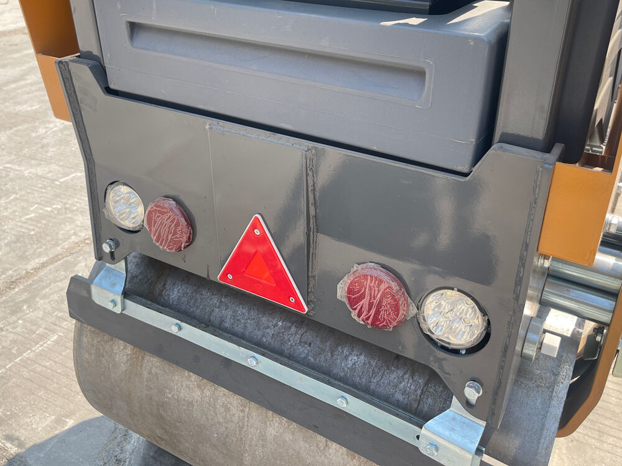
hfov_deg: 67.3
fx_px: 467
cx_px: 311
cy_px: 233
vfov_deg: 53.1
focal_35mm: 26
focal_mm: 5.1
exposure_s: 1/509
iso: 32
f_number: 1.6
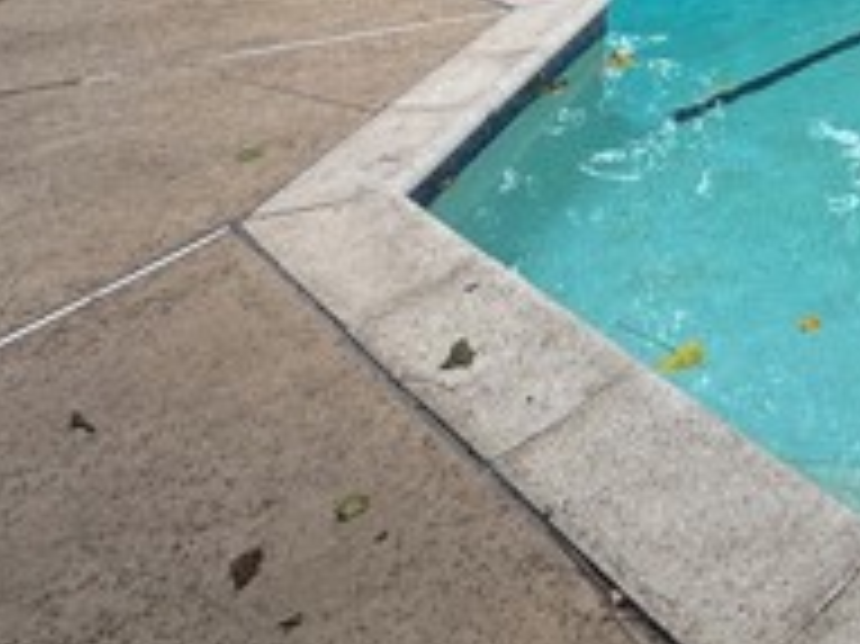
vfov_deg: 25.1
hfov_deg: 34.5
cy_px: -266
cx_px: 964
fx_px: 1167
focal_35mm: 47
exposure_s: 1/187
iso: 40
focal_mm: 2.22
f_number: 2.2
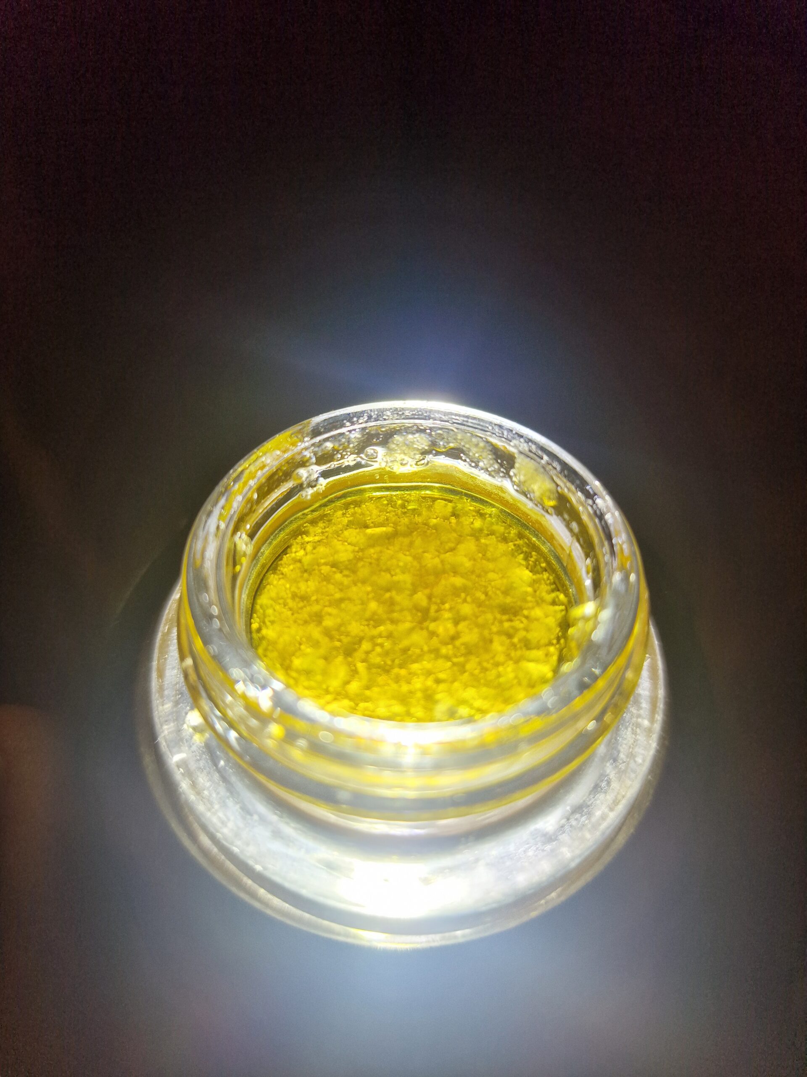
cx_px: 404
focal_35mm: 23
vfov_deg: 73.9
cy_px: 538
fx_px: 715
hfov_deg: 58.9
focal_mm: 6.4
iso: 50
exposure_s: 1/445
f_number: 1.8
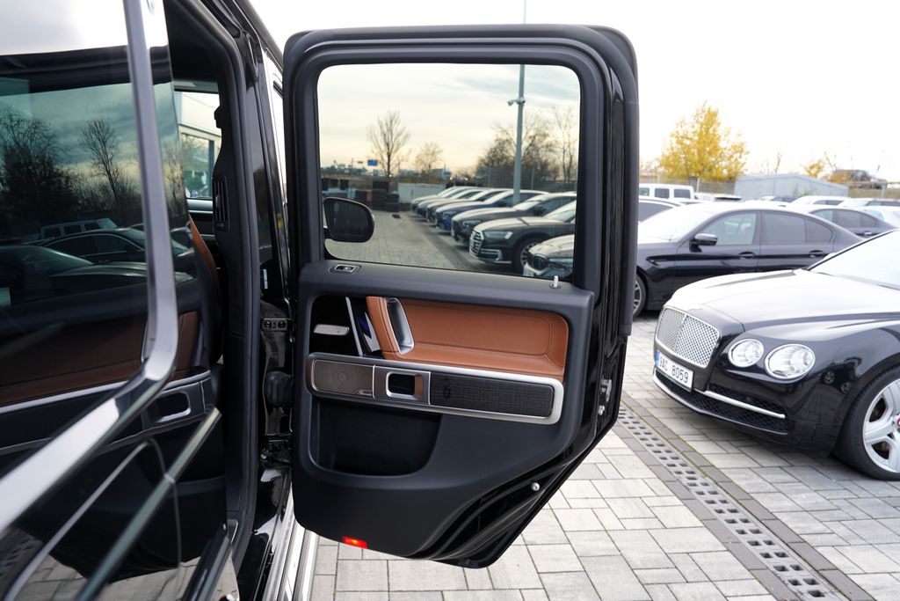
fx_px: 600
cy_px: 300
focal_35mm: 24
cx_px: 450
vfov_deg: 53.1
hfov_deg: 73.7
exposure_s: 1/80
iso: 100
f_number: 4.5
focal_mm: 24
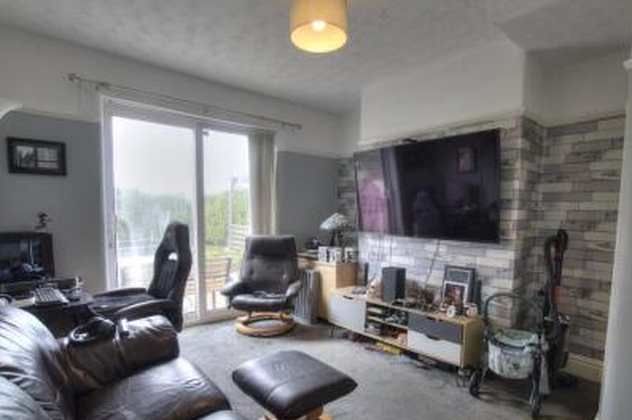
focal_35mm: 18
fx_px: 316
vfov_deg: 67.1
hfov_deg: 89.9
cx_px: 337
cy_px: 235
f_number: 8
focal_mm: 10
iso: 400
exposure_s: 1/10
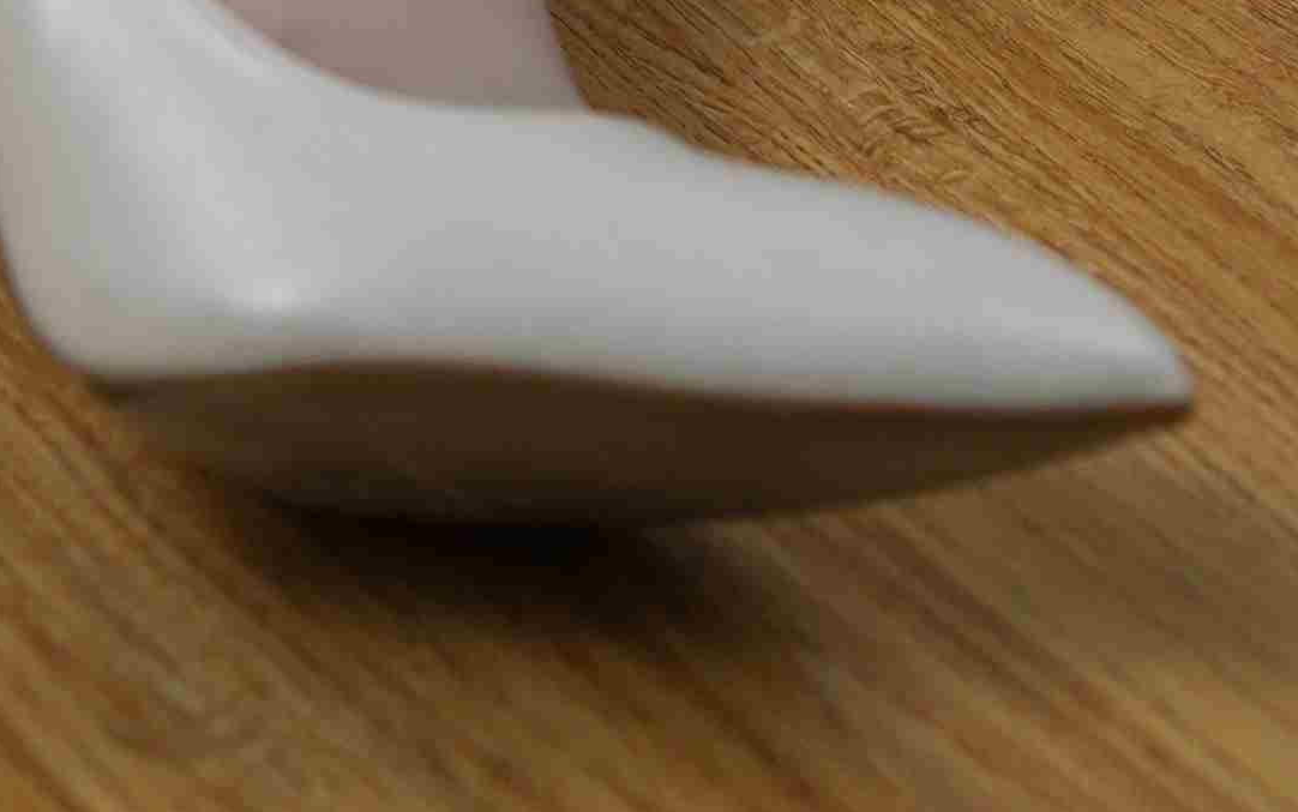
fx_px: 4989
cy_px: -2178
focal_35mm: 141
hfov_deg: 14.5
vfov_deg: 7.4
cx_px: -121
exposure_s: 1/500
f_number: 2
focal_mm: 24
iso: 400
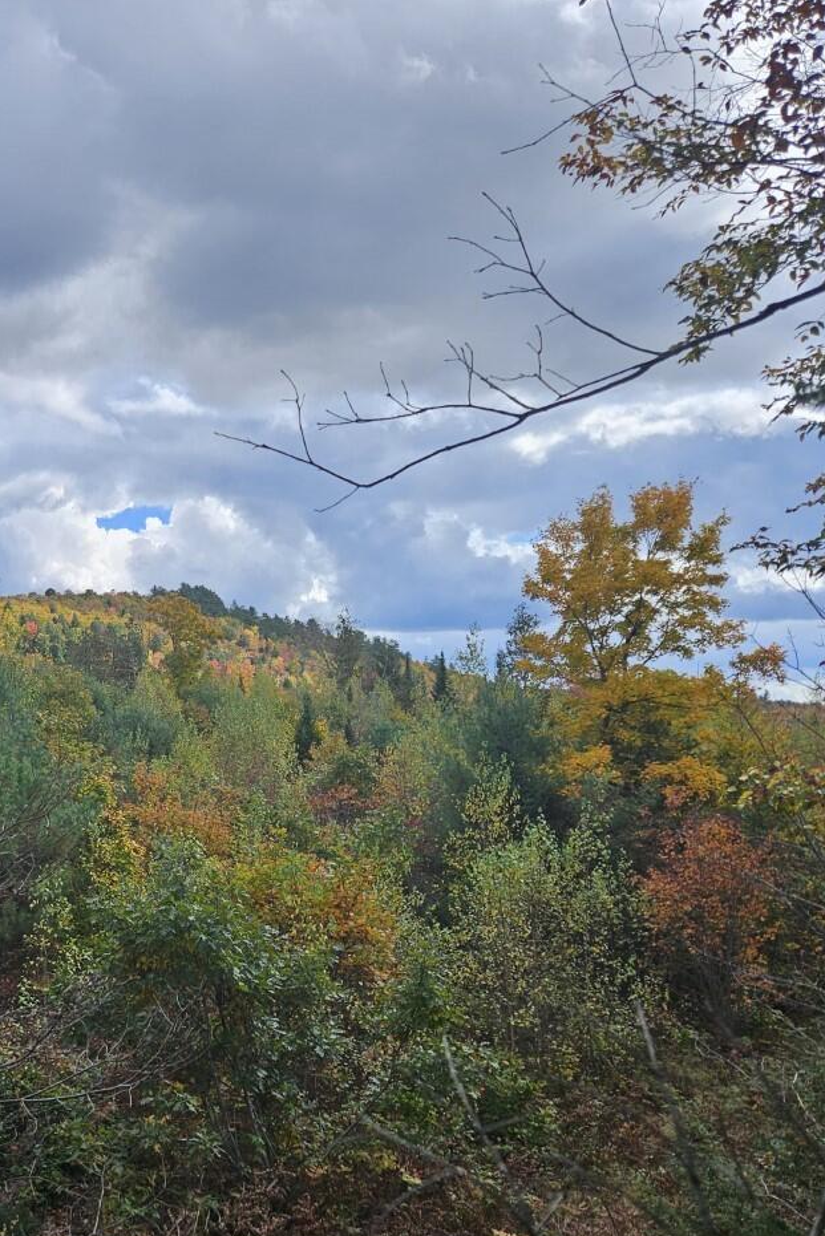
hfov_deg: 34.2
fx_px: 1271
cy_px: 693
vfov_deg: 51.8
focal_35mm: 37
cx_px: 104
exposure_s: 1/1283
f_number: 1.8
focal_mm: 5.4
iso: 25
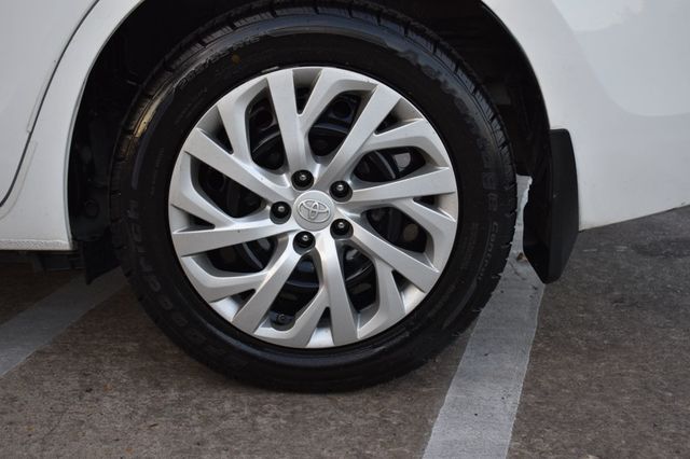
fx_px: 1006
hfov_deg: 37.9
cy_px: 230
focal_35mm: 52
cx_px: 345
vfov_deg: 25.7
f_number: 4.5
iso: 400
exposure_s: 1/80
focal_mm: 35
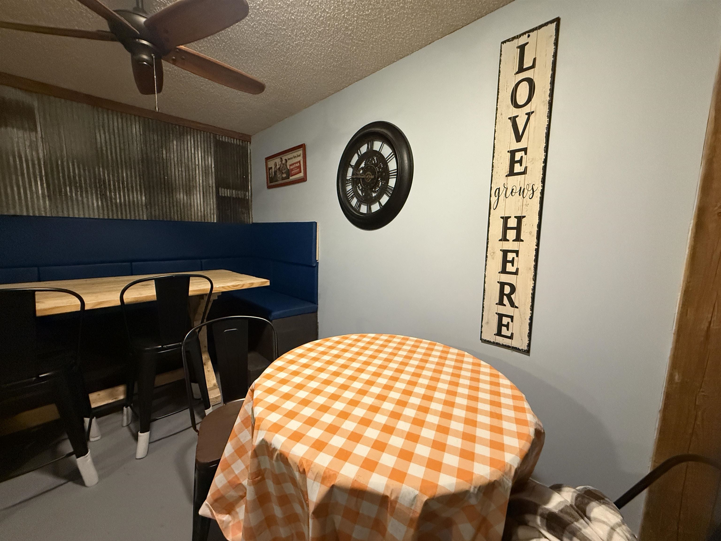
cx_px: 360
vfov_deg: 85.7
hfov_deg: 102.1
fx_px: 292
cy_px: 270
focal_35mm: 14
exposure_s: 1/60
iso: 800
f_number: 2.2
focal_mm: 2.22
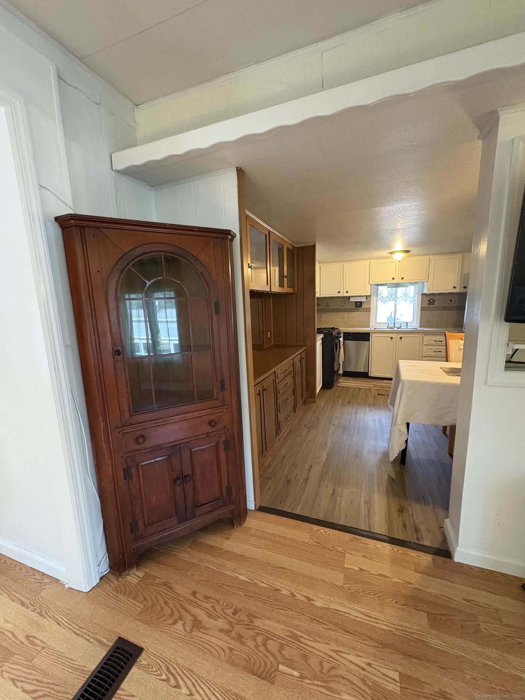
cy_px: 350
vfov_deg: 102.1
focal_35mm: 14
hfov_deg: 85.7
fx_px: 283
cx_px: 262
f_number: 2.2
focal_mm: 2.22
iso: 800
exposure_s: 1/60
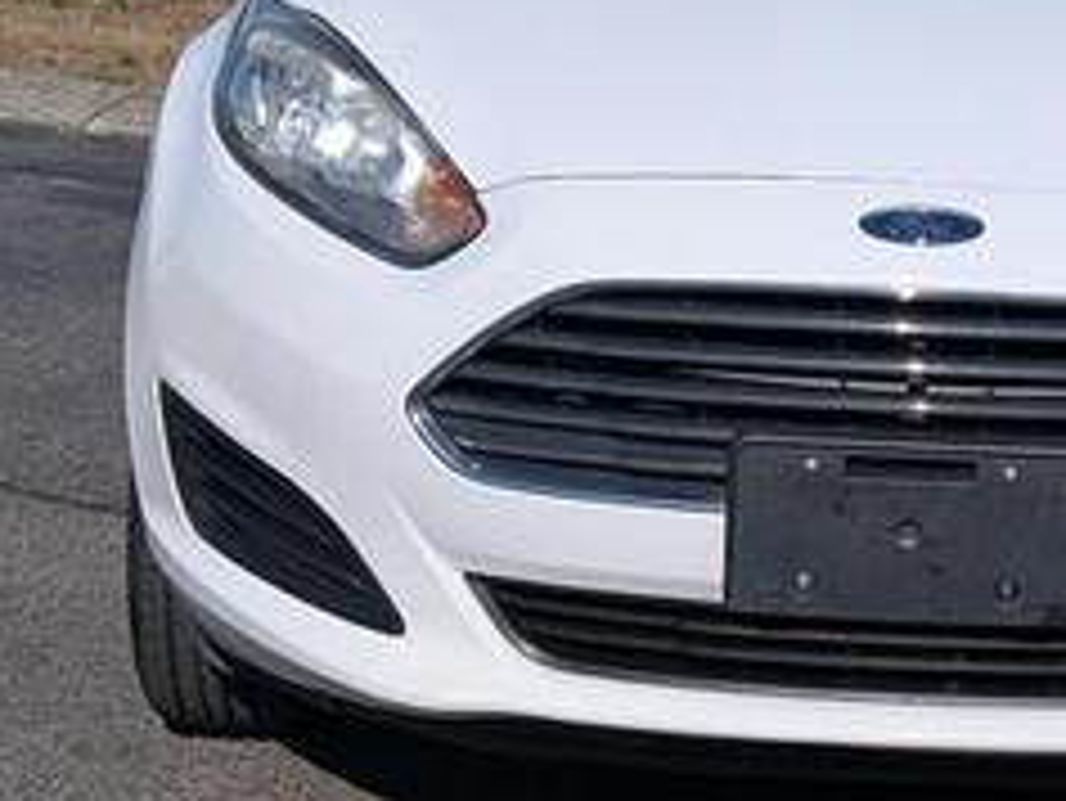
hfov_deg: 18.5
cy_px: 144
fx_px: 3204
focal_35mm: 104
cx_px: 976
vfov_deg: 14.2
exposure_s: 1/2500
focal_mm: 6.9
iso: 23
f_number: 1.68
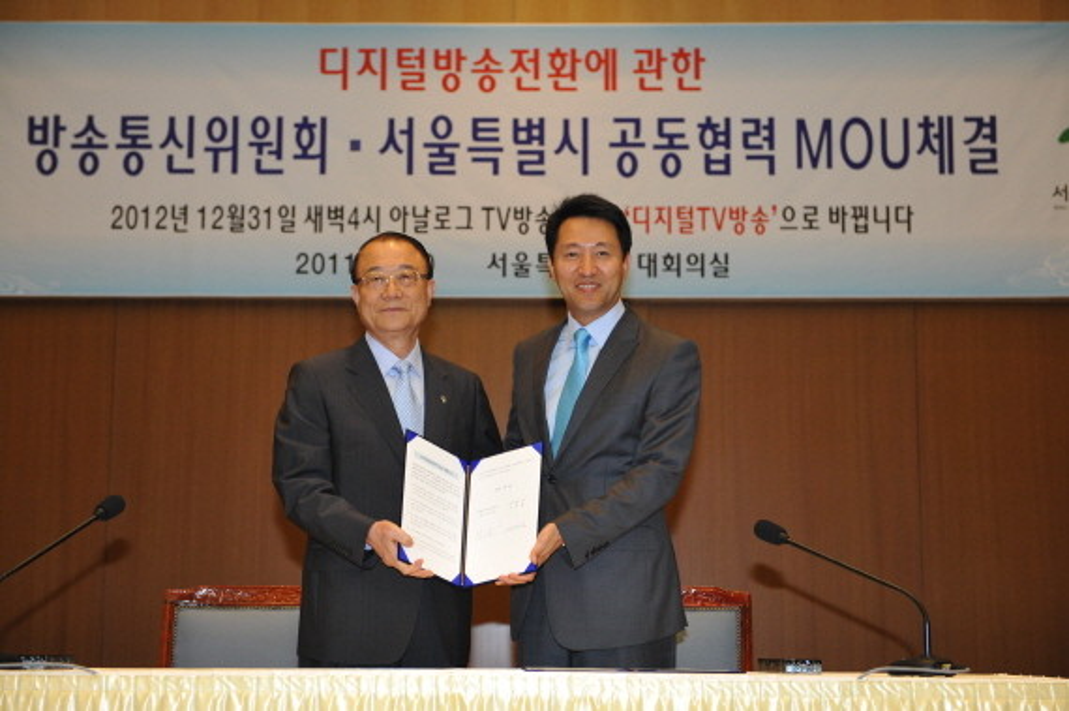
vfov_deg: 21.9
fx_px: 1839
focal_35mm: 62
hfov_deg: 32.4
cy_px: 356
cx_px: 534
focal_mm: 62
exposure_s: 1/160
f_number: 5.6
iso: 1600
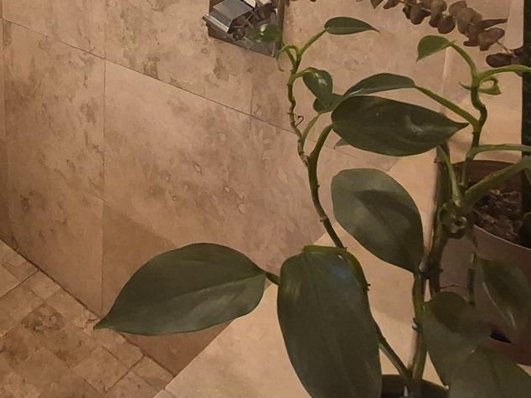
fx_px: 644
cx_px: 41
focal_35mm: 42
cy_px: -61
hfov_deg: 40.9
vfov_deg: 30.1
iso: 1000
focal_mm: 1.74
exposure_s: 1/60
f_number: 2.2
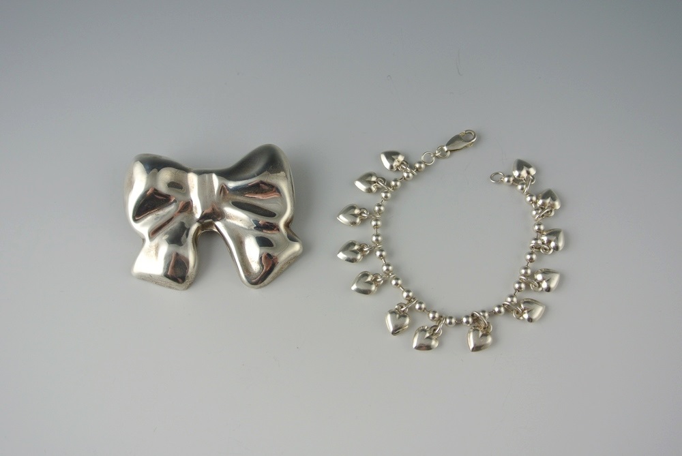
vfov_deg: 37.0
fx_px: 683
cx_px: 341
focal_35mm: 36
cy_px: 228
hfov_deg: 53.1
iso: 250
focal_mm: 13.6
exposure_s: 1/125
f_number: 4
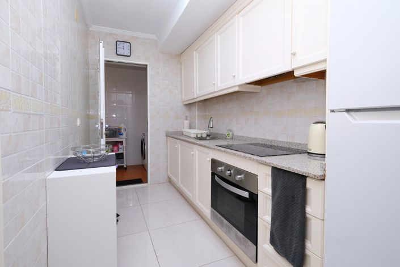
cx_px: 200
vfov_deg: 77.4
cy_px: 134
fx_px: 167
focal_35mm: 15
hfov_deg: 100.4
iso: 800
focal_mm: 10
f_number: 8
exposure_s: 1/125
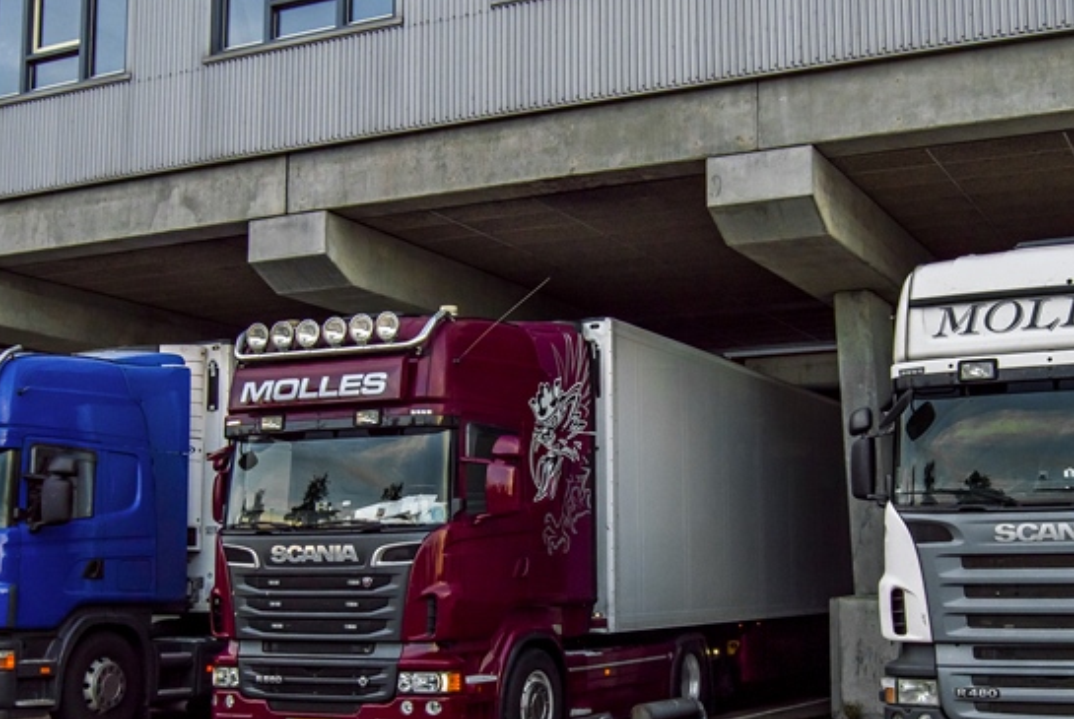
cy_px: 426
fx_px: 1314
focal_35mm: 44
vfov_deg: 30.5
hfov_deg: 44.4
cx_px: 581
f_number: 5.6
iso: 400
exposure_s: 1/160
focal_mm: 20
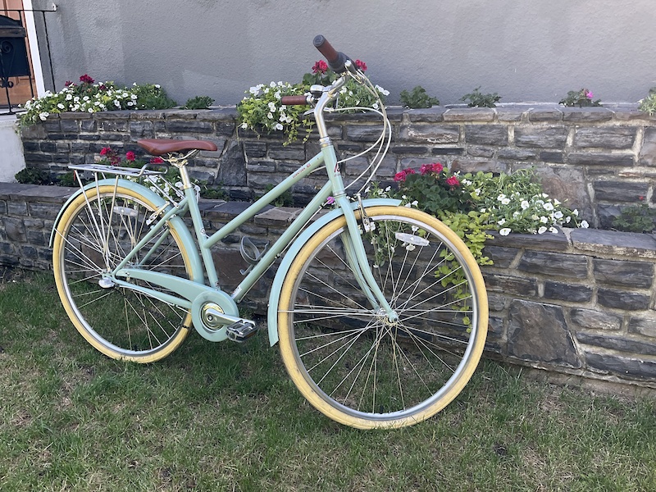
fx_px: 550
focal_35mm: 29
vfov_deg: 48.2
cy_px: 246
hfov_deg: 61.7
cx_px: 328
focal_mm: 3
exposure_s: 1/122
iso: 20
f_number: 1.8
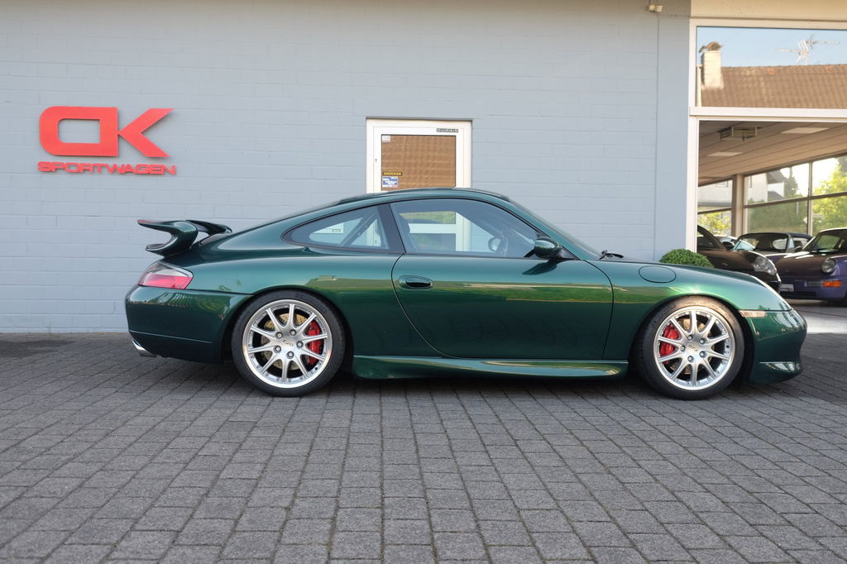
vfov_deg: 42.3
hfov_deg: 60.3
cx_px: 424
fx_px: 729
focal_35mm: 31
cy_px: 282
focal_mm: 20.5
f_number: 3.6
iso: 200
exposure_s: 1/150
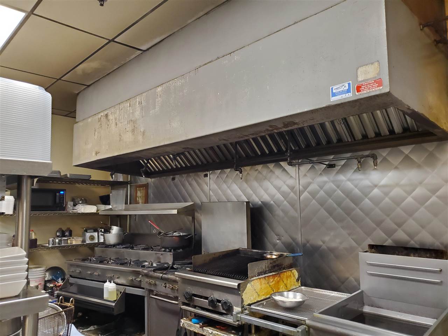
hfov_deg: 67.3
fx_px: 336
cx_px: 224
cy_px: 168
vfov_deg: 53.1
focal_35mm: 26
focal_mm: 4.3
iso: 320
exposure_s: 1/40
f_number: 1.5
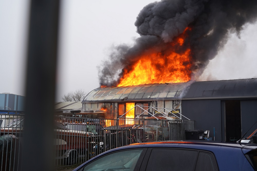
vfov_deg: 31.9
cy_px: 86
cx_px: 128
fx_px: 300
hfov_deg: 46.4
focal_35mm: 42
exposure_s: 1/80
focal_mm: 42
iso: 100
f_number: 4.5
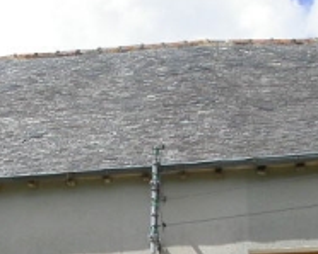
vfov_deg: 11.1
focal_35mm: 136
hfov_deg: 14.2
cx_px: 144
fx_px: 1281
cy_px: 319
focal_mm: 7.85
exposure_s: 1/320
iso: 100
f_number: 7.5
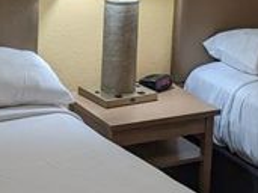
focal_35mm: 111
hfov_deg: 17.0
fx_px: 827
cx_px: 301
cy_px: -48
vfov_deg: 12.9
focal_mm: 4.38
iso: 56
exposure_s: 1/120
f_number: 1.73
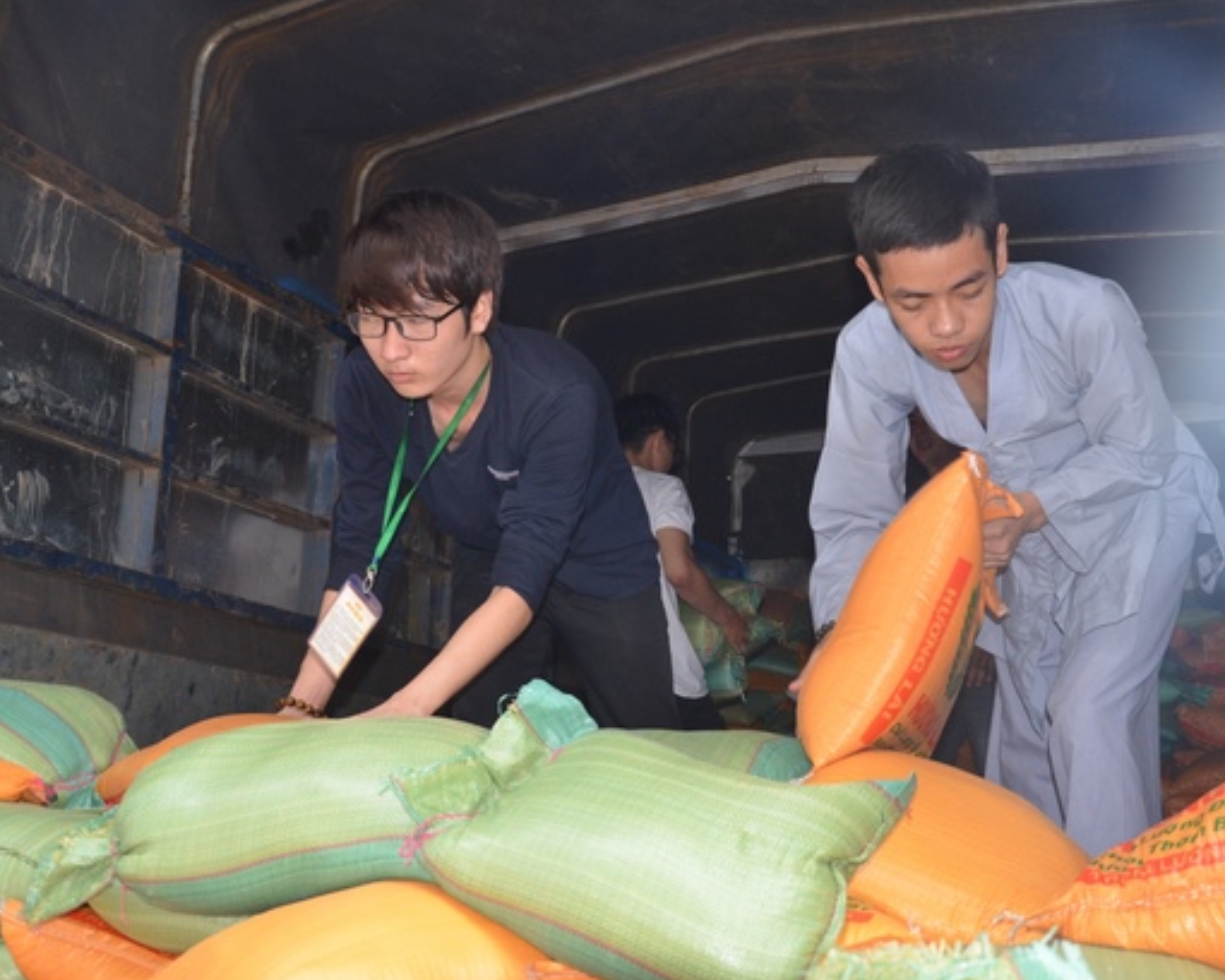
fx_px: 1559
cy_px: 472
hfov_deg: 42.8
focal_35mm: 43
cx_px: 685
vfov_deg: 34.9
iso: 1000
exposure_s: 1/160
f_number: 5
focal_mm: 24
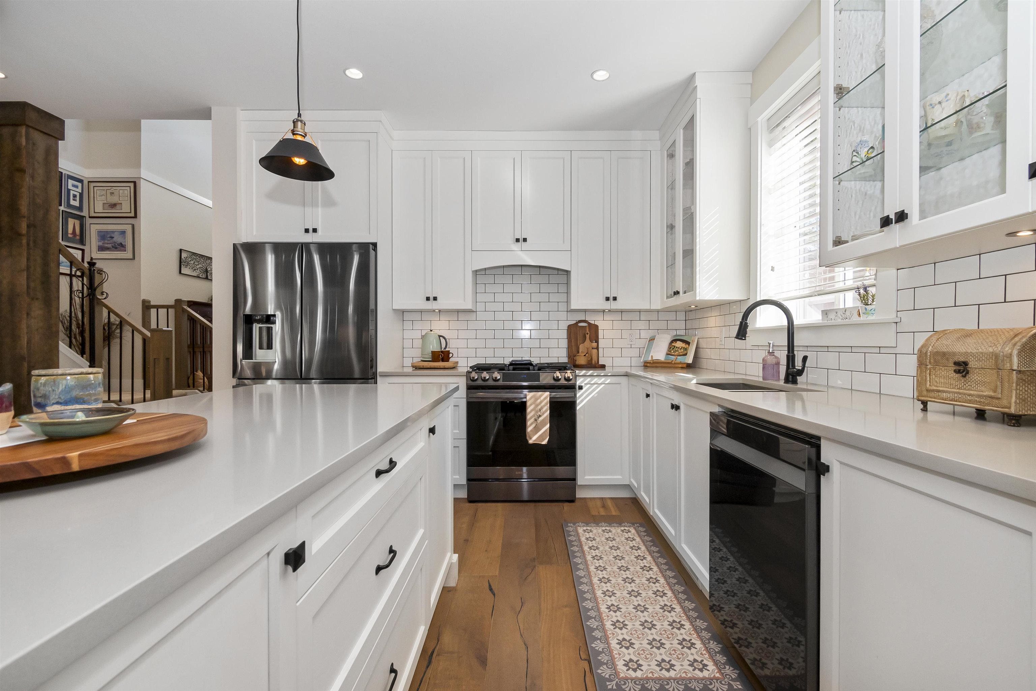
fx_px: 432
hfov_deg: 100.4
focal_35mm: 15
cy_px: 346
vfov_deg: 77.3
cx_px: 518
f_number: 9
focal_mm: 10
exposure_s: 1/80
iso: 250
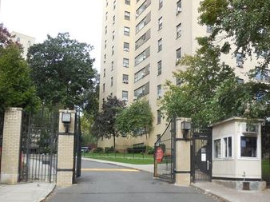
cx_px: 156
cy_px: 139
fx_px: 288
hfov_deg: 50.0
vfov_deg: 38.1
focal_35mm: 37
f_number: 3.1
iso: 125
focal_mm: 4.5
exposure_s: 1/400
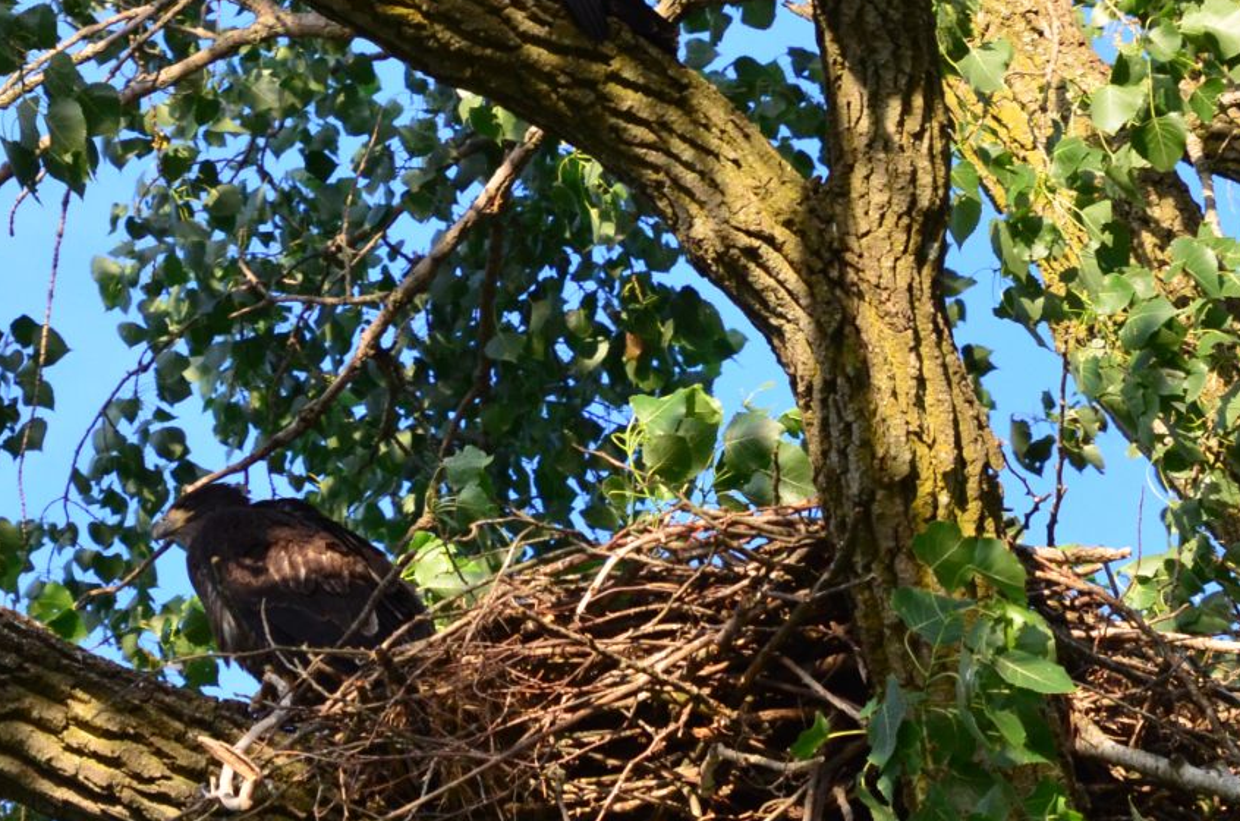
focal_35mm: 443
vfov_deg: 3.1
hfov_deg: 4.7
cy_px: 243
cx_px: 391
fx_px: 15224
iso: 1000
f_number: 6.3
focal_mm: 122
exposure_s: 1/640
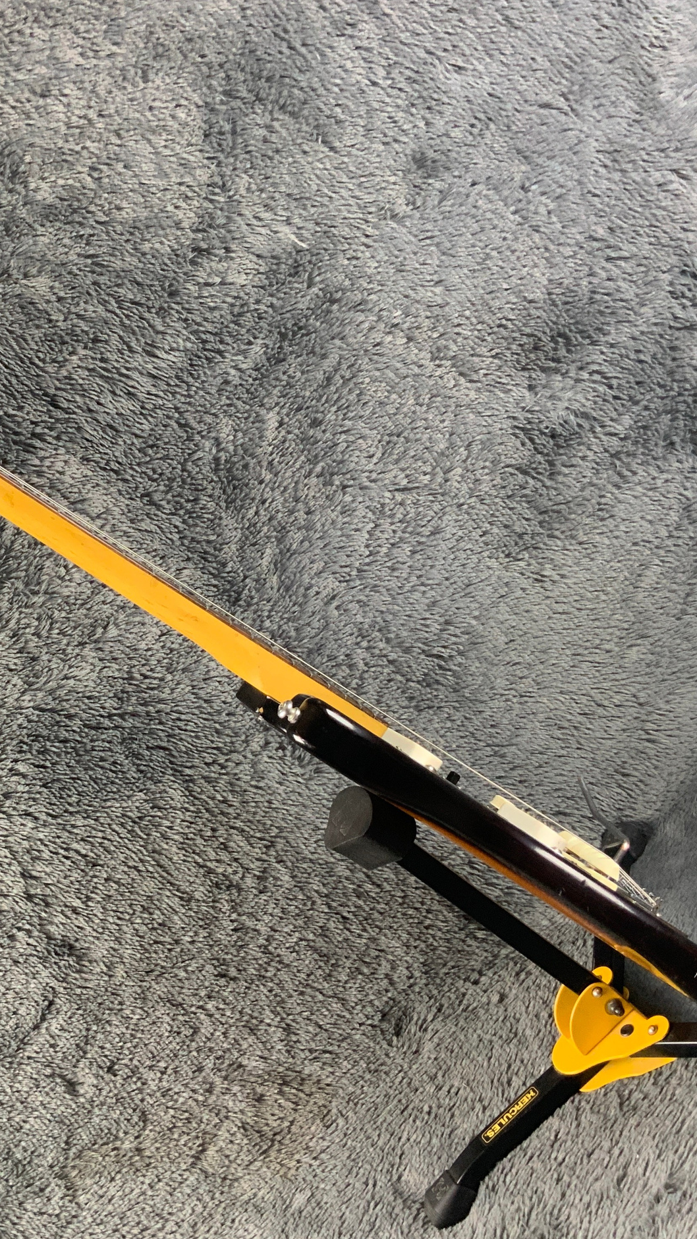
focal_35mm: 43
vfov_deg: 47.4
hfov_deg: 27.1
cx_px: 123
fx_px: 1413
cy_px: 624
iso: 125
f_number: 1.8
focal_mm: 3
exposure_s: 1/50
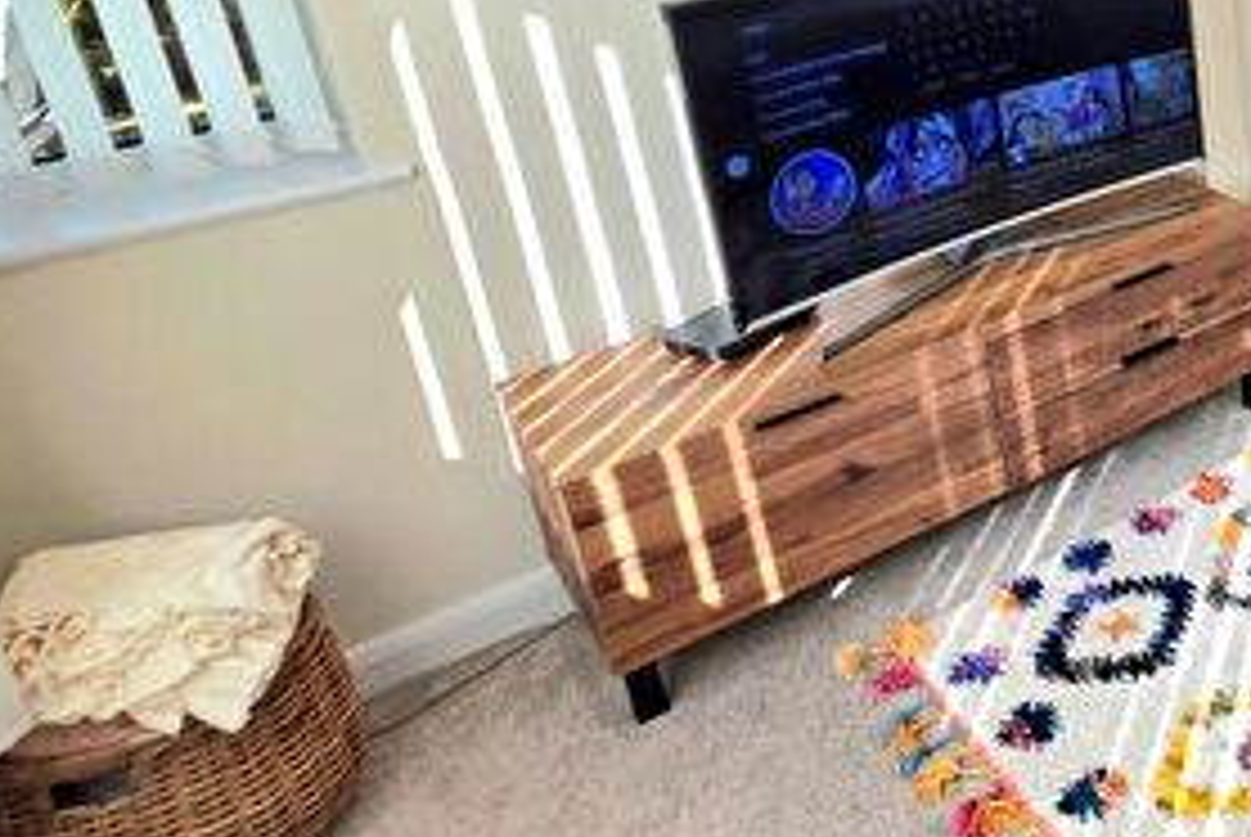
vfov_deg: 36.7
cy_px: 92
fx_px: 1183
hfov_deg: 40.4
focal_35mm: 34
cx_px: 1480
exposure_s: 1/312
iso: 40
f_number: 1.9
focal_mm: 2.2
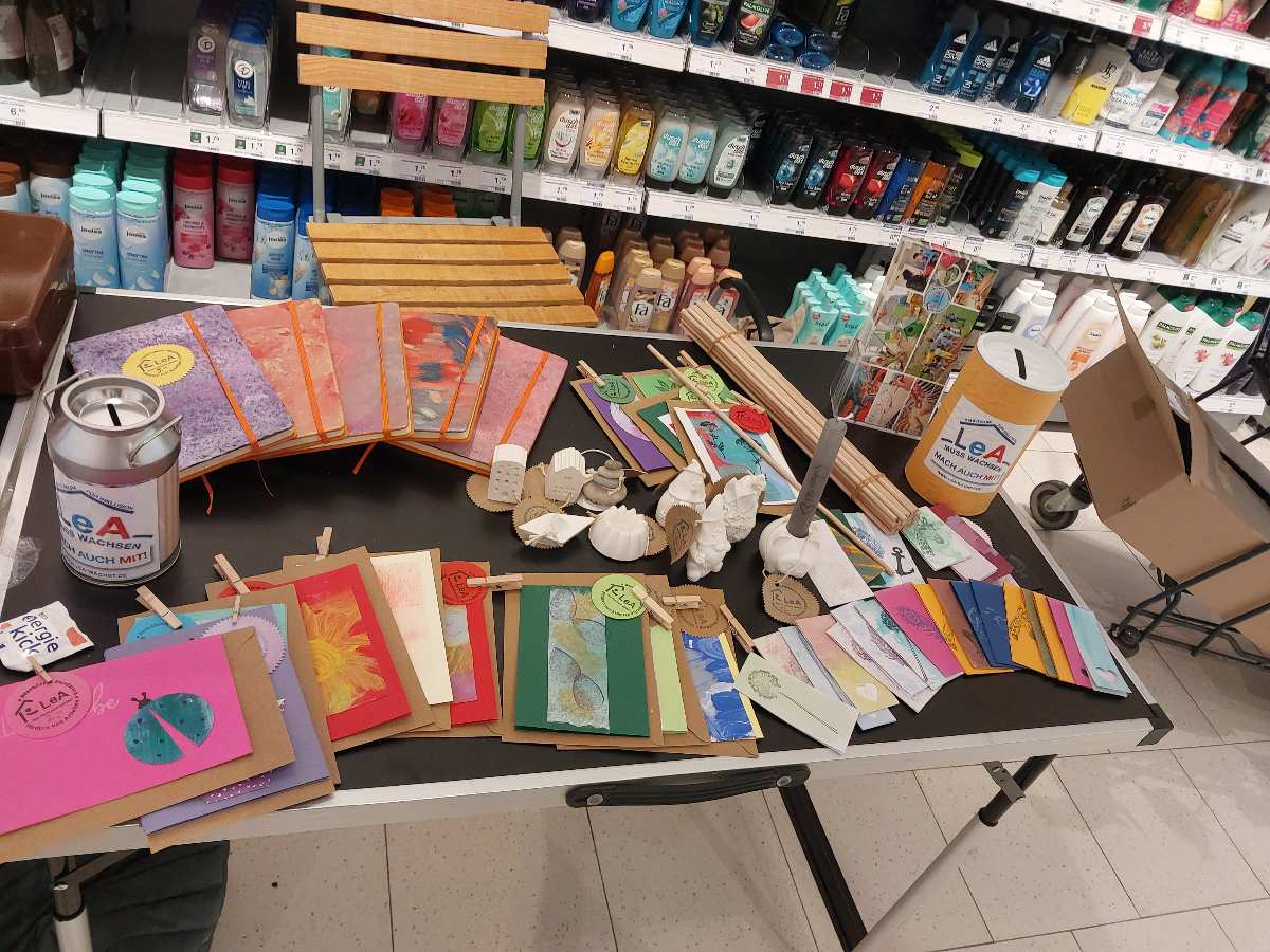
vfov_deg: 46.8
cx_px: 635
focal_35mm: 30
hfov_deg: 60.0
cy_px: 476
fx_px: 1101
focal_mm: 4.6
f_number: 1.8
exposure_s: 1/100
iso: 160
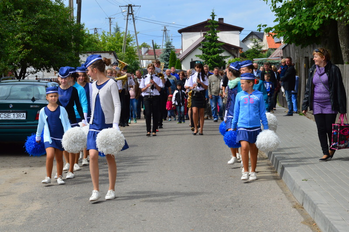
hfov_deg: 19.5
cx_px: 174
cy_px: 116
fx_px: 1017
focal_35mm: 105
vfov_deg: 13.0
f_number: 20
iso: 400
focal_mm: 70
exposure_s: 1/160
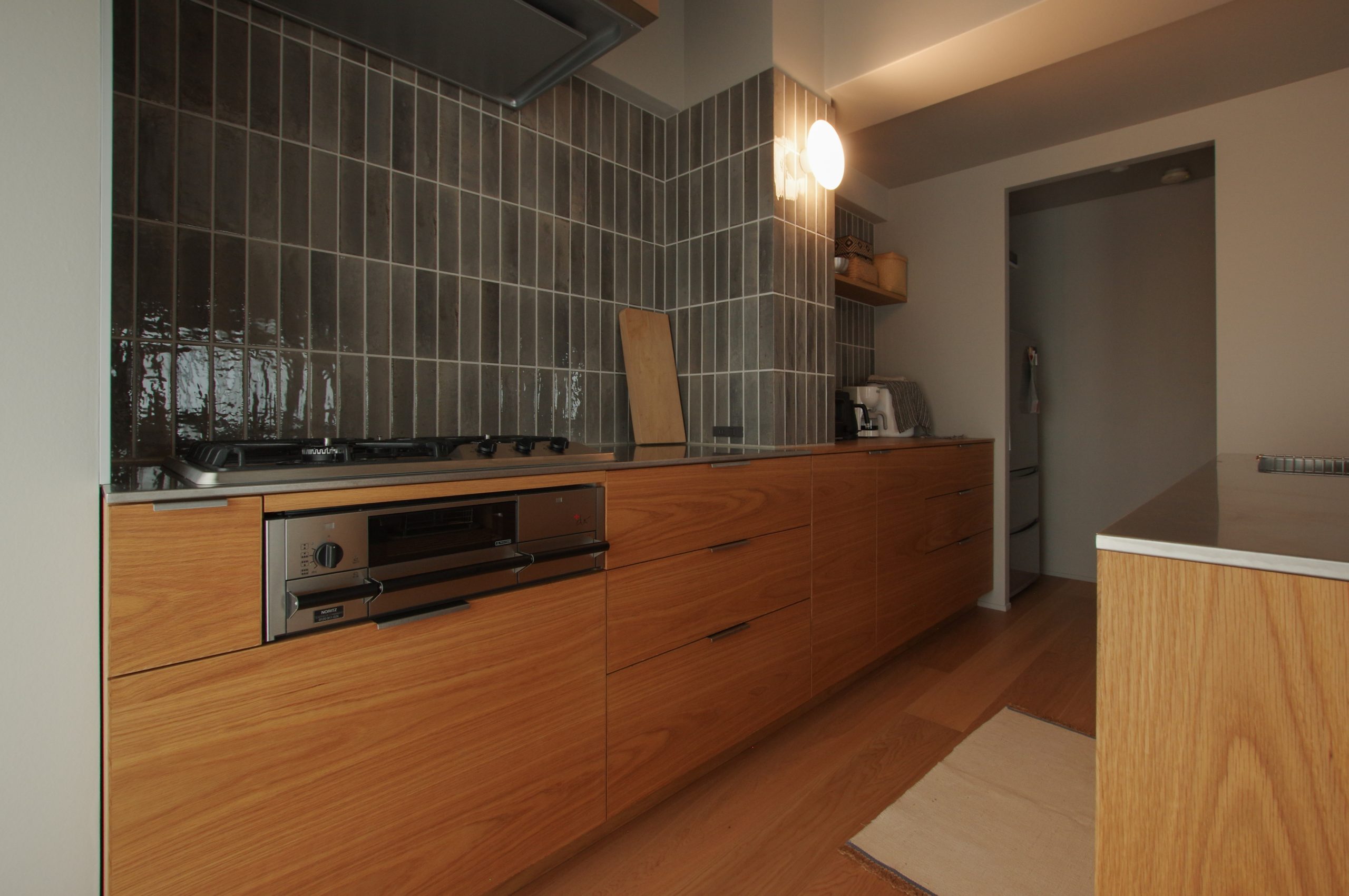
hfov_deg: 100.4
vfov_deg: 77.2
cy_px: 448
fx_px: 562
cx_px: 674
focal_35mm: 15
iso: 400
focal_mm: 10
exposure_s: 1/6
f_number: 9
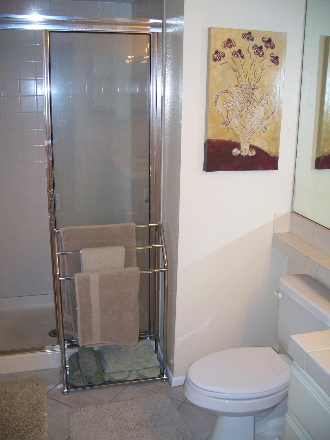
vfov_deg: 50.1
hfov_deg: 38.7
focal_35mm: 37
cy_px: 220
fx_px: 470
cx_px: 165
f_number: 2.8
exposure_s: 1/60
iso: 200
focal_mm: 7.8
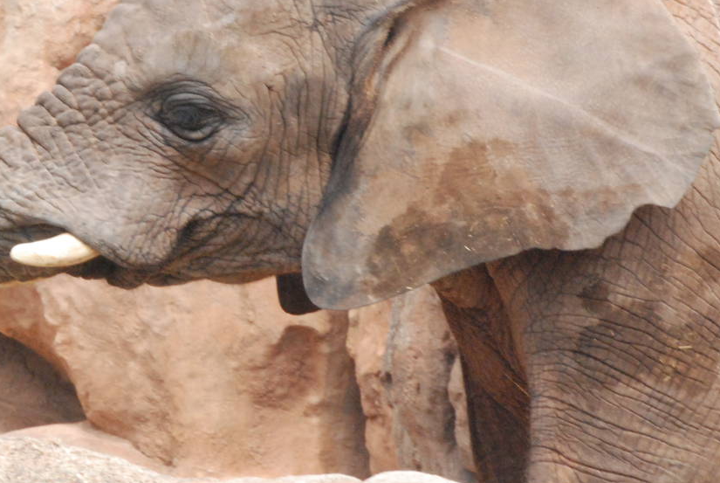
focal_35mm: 567
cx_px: 108
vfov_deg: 2.4
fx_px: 11358
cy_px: 144
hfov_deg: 3.6
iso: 1600
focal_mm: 195
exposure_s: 1/160
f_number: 25
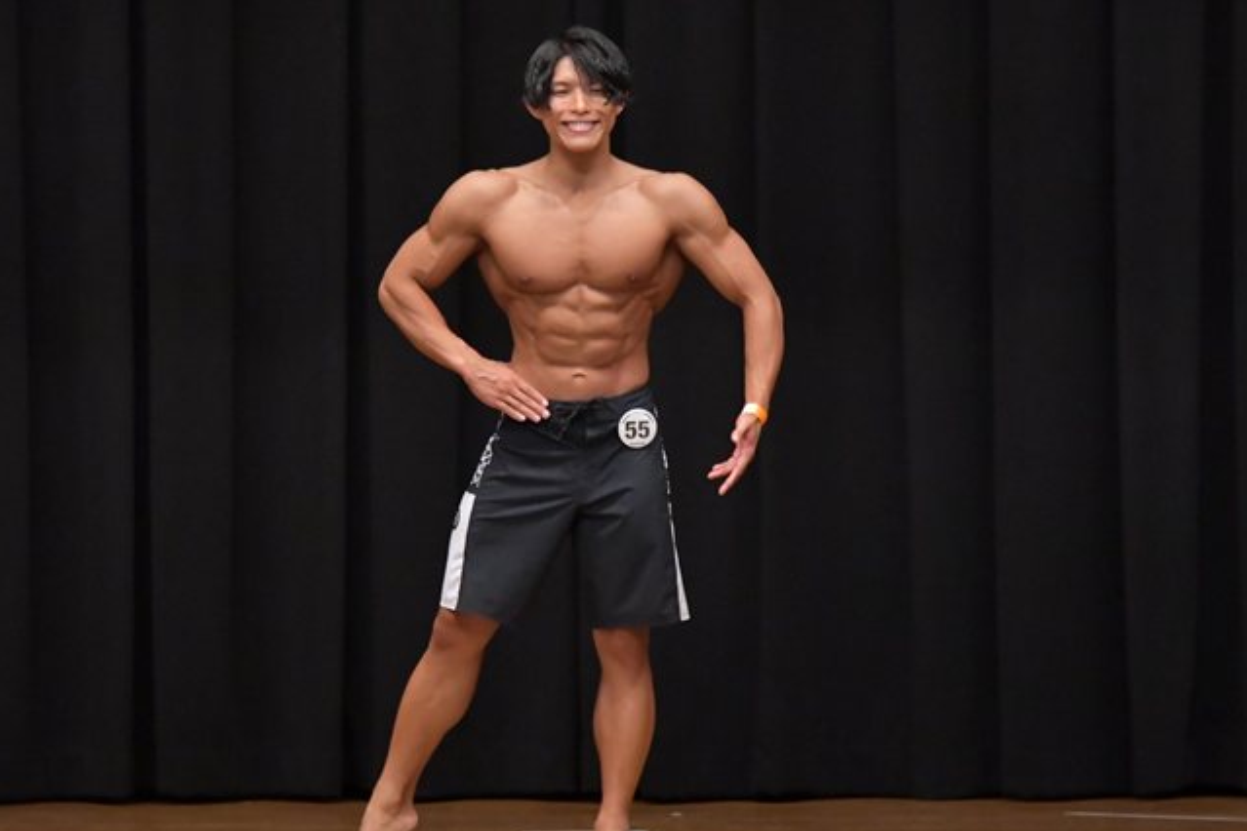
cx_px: 547
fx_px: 10079
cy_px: 437
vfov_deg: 4.7
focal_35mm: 291
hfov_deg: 7.1
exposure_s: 1/400
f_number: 5.6
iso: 6400
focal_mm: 160
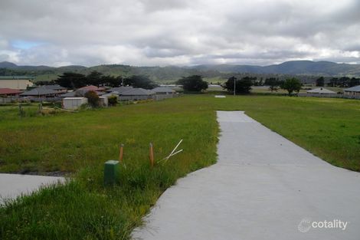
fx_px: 270
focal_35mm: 27
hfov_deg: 67.4
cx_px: 180
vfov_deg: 47.9
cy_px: 120
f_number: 9
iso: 250
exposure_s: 1/320
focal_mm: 18
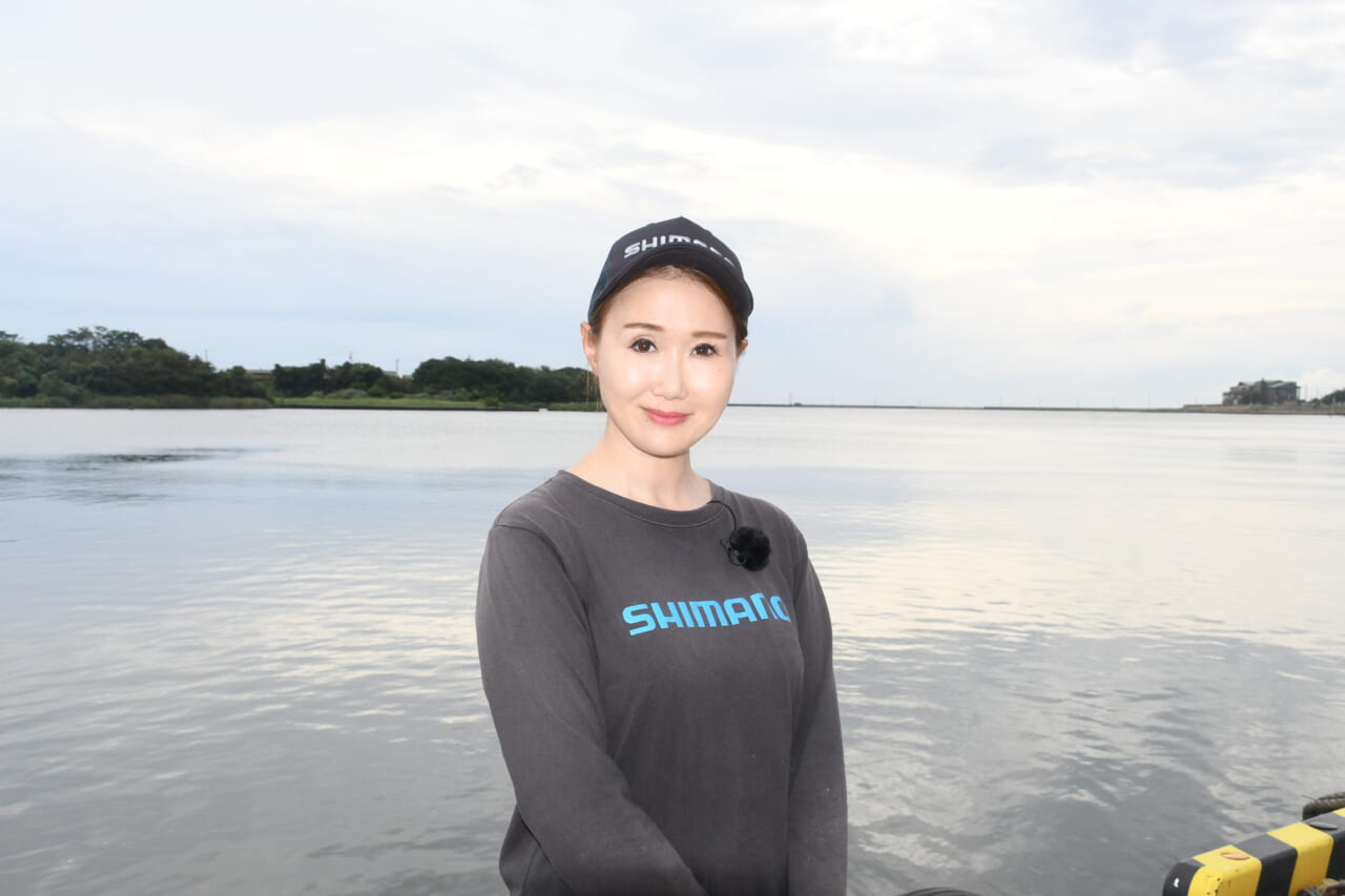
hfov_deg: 49.6
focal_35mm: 39
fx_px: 1457
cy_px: 448
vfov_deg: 34.2
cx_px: 672
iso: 640
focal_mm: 26
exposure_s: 1/250
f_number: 11
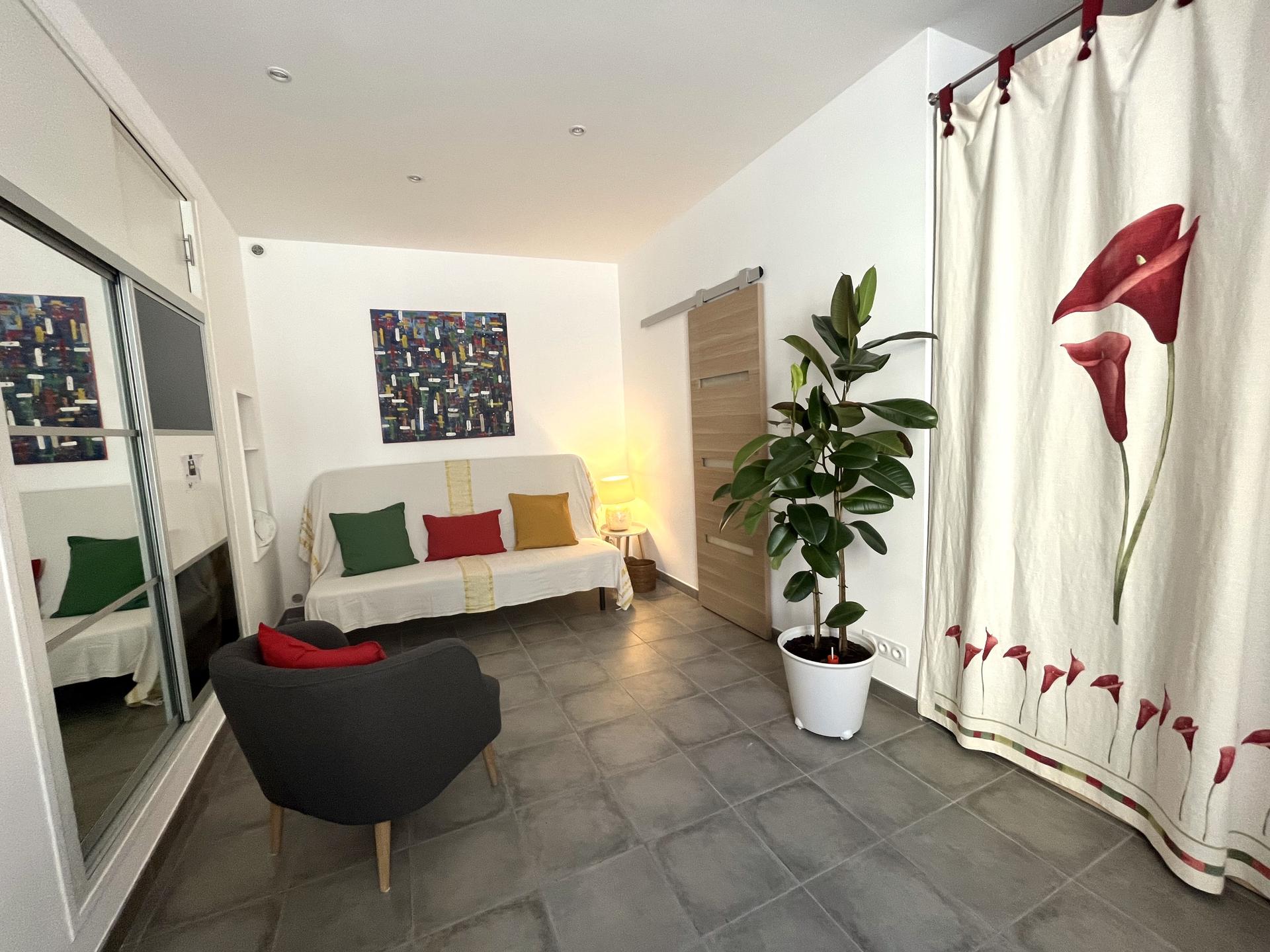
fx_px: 514
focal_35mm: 14
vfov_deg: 85.7
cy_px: 476
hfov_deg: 102.1
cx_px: 635
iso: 200
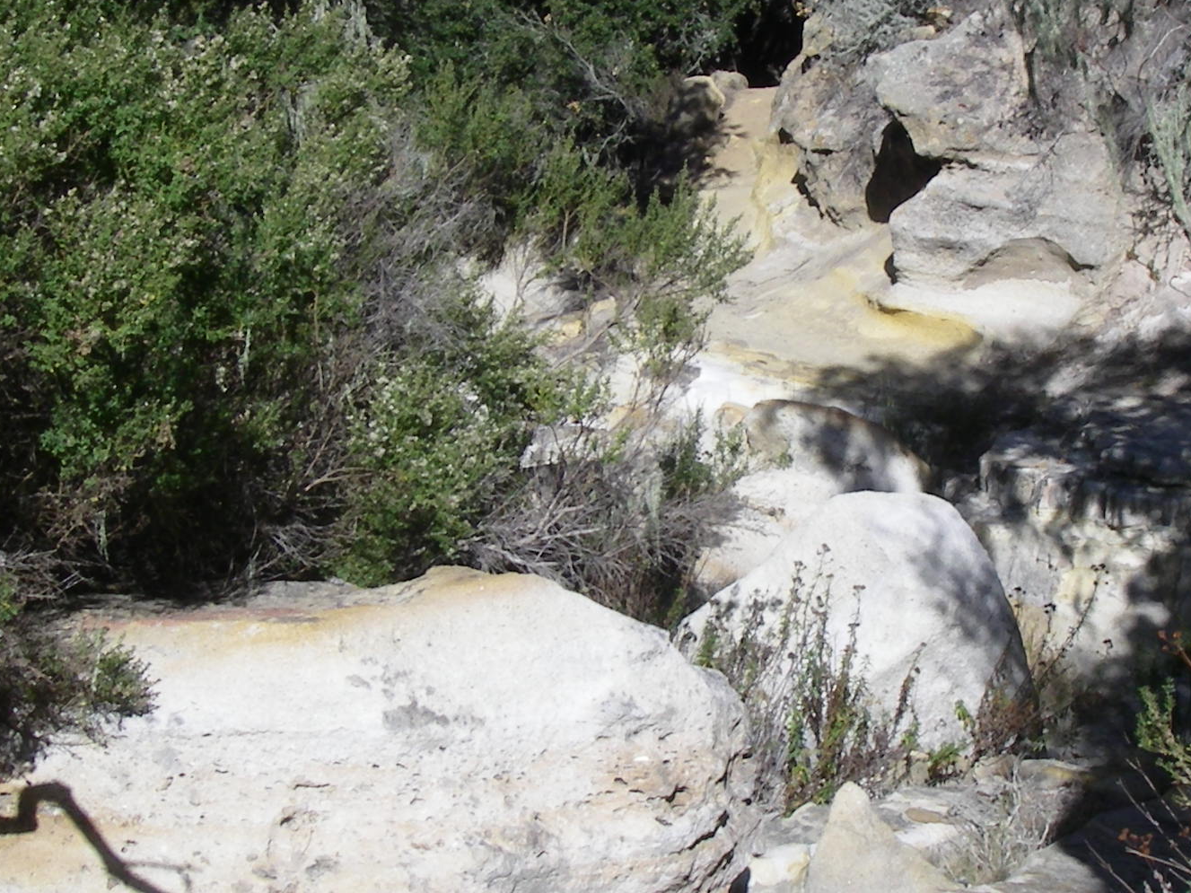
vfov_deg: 16.8
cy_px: 355
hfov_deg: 22.2
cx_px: 726
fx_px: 3027
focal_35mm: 88
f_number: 6.6
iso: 64
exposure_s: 1/250
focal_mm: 6.3
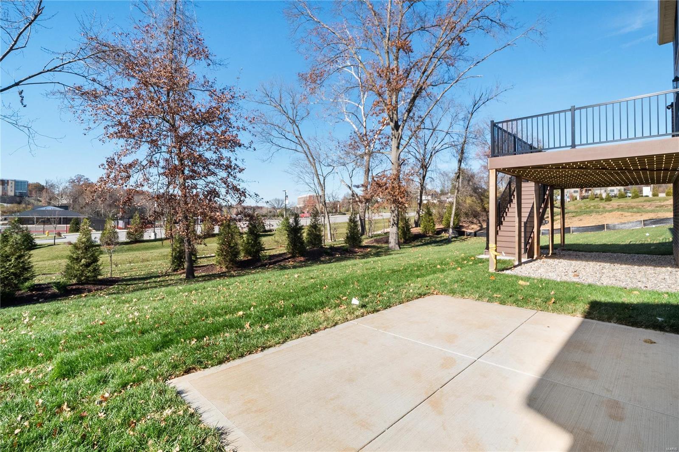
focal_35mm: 16
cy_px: 226
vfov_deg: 73.7
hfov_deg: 96.7
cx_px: 340
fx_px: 302
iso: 400
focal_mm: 8
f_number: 10
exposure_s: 1/250
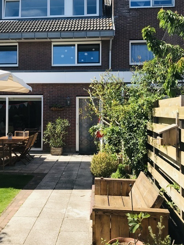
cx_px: 70
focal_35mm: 36
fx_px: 255
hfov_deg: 39.4
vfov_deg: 51.2
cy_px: 109
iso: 20
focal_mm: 3.99
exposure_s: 1/1451
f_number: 1.8
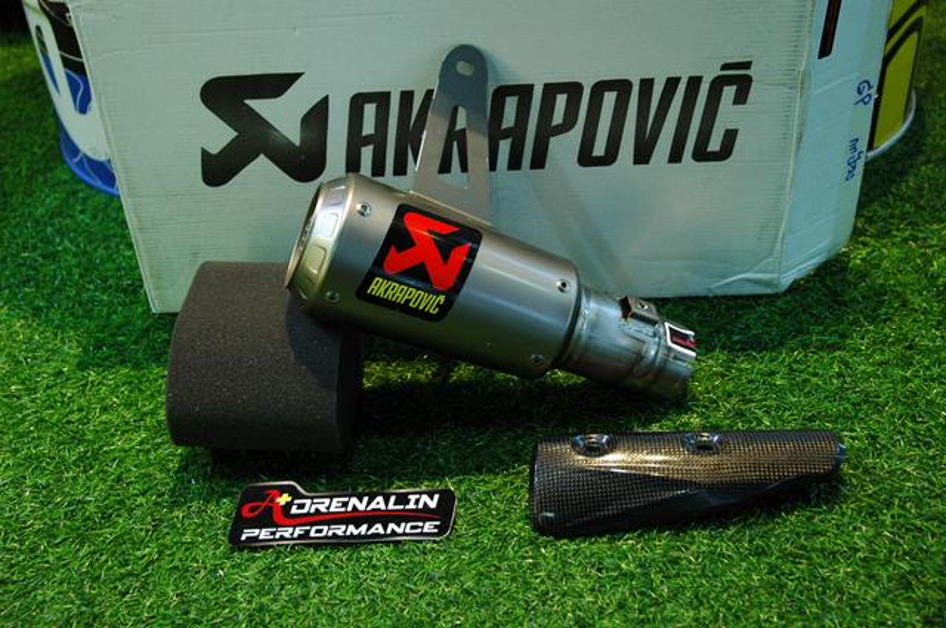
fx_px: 1220
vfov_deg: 28.9
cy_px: 314
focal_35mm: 46
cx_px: 473
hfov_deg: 42.4
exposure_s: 1/30
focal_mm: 31
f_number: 3.5
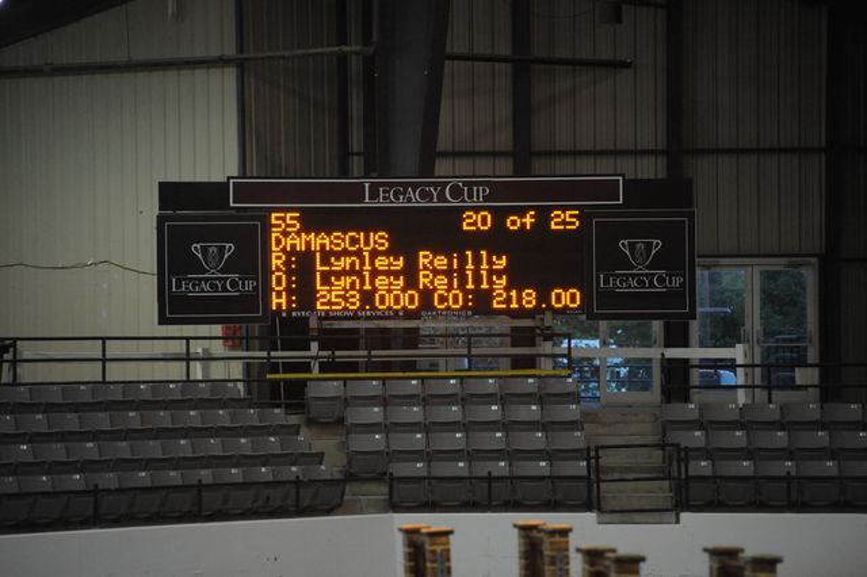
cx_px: 434
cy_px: 288
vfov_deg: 6.9
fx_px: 4814
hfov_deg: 10.3
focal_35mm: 200
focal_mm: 200
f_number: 4.5
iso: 6400
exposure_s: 1/400
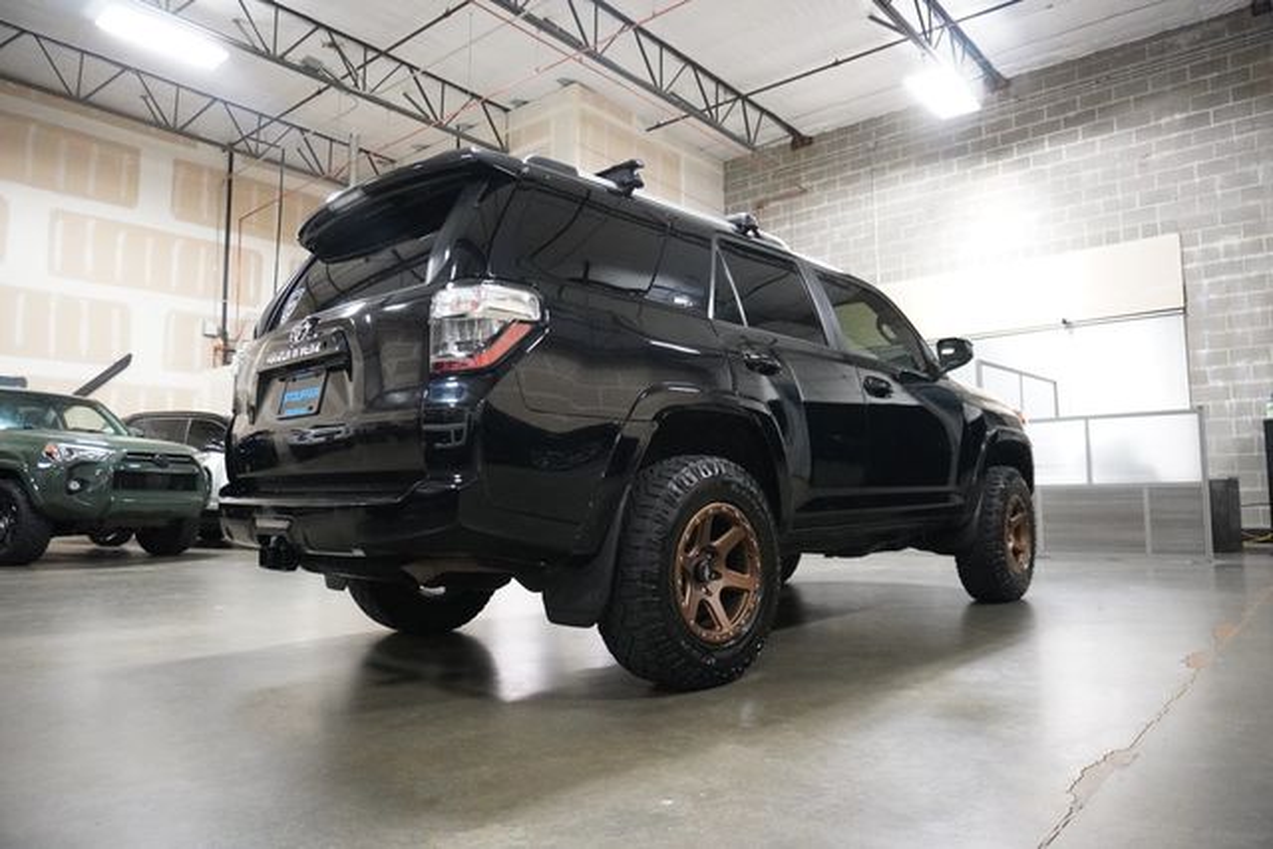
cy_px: 424
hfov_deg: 73.7
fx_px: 849
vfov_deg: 53.2
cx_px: 636
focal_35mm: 24
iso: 6400
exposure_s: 1/125
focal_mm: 16
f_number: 3.5
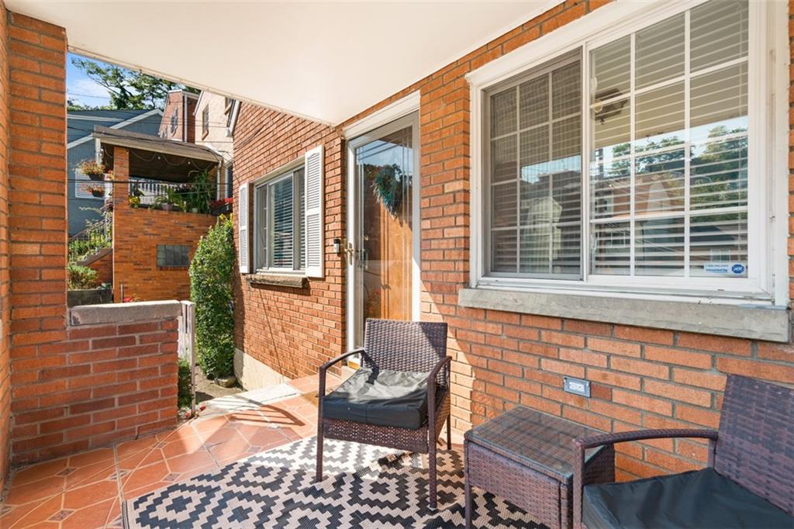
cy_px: 264
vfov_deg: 73.7
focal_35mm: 16
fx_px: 353
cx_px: 397
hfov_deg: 96.8
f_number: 8
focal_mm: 16
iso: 400
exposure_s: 1/320
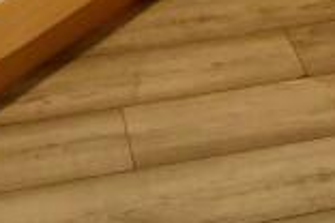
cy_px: -342
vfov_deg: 9.4
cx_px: 314
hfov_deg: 15.7
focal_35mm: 128
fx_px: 1194
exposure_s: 1/125
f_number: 3.5
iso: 2200
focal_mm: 13
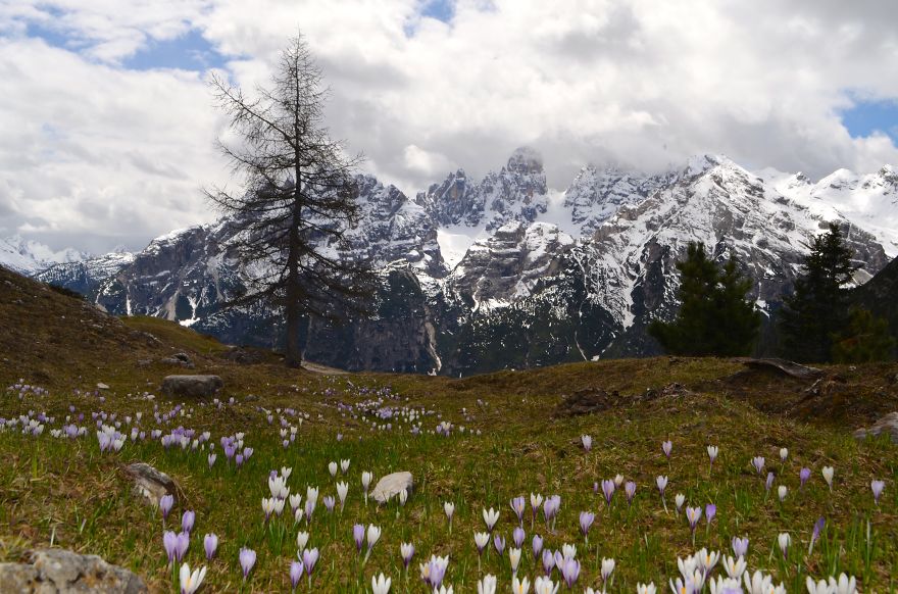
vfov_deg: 36.7
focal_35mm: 36
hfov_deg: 53.2
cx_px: 449
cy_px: 297
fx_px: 896
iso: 100
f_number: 13
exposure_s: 1/200
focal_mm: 24
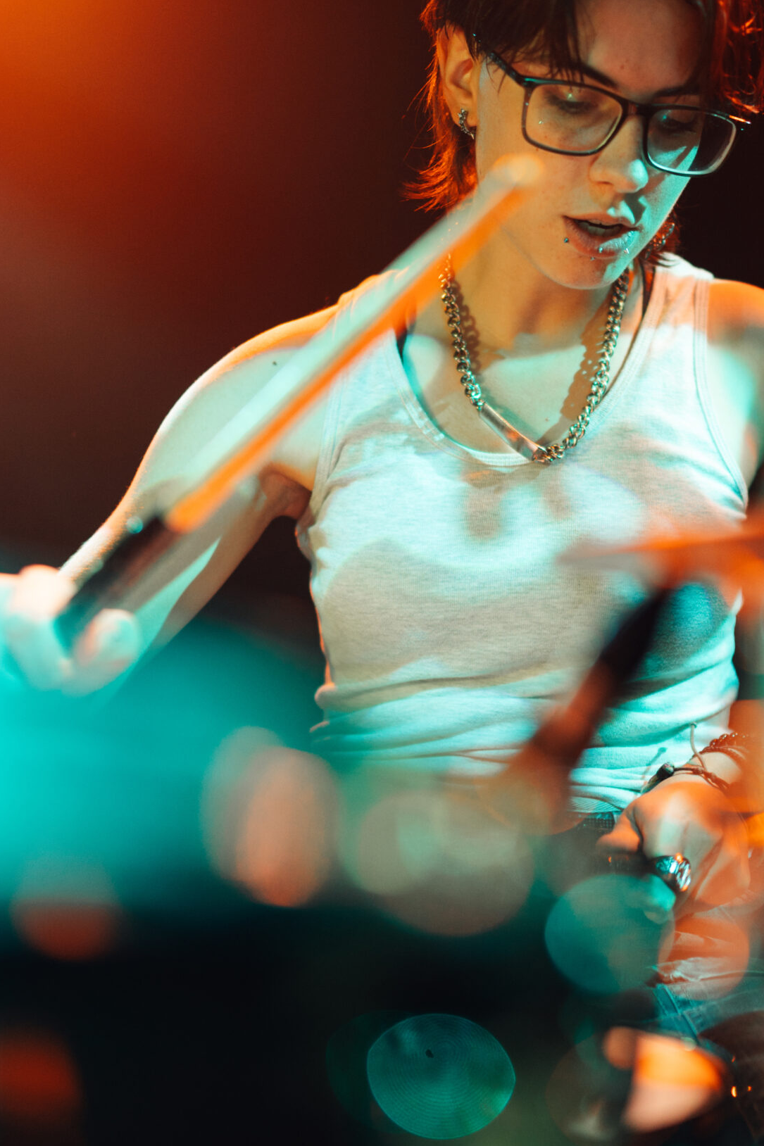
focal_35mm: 55
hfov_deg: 24.4
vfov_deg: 36.2
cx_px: 536
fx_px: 1751
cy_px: 591
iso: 400
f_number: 1.4
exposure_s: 1/500
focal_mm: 35
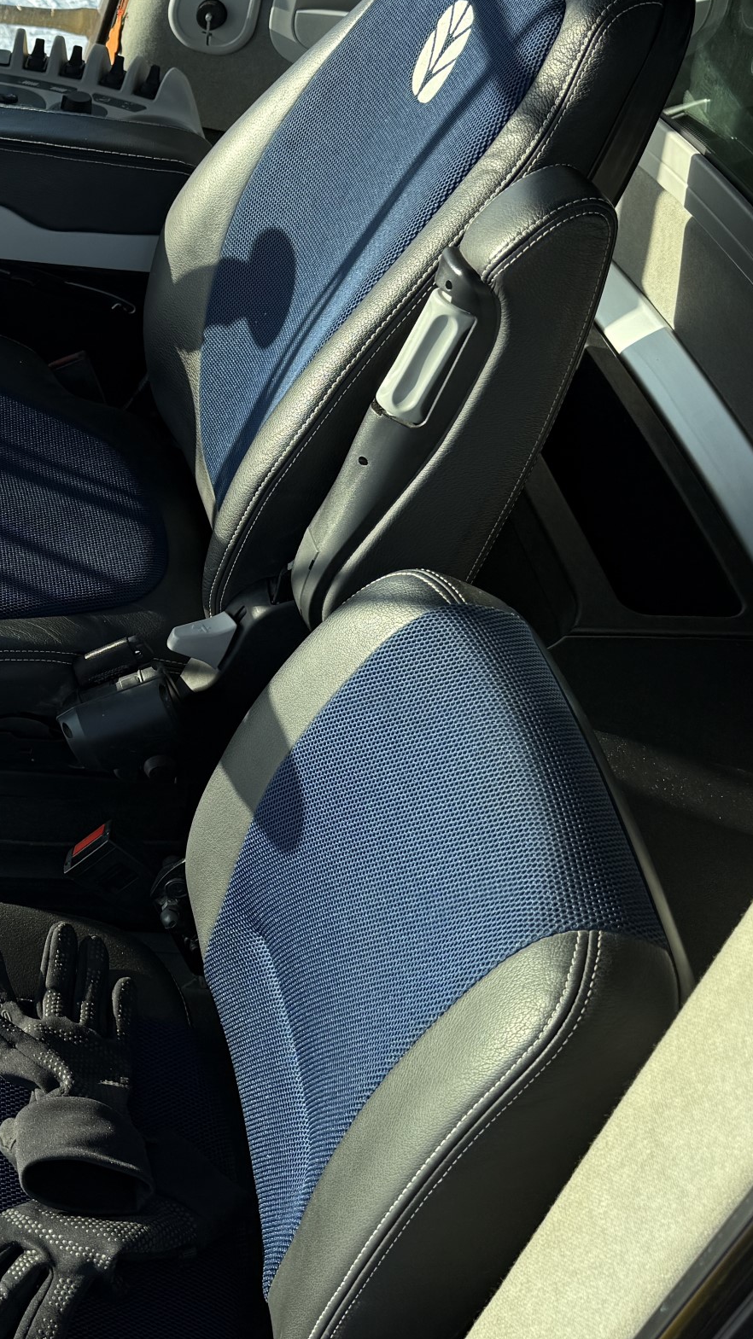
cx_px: -116
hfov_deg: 23.1
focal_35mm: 48
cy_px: 517
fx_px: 1705
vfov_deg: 42.6
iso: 80
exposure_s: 1/1553
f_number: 1.78
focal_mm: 6.76
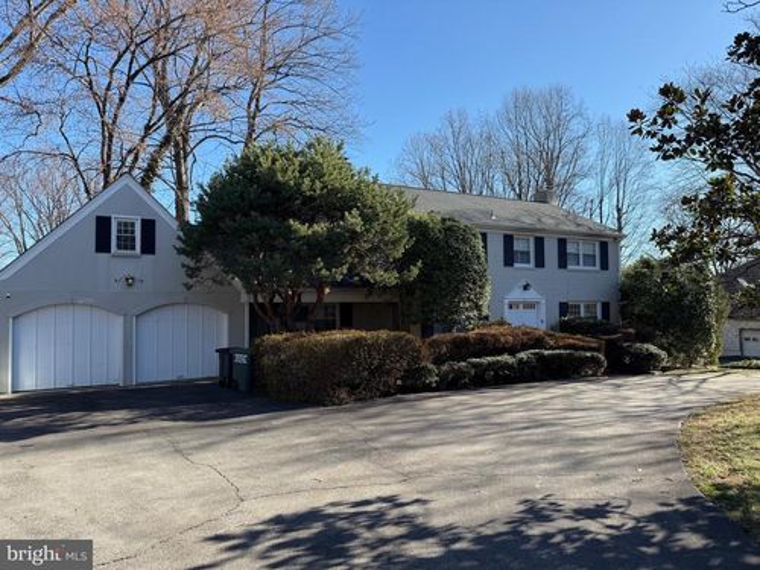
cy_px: 285
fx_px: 527
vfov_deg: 56.8
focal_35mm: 24
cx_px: 380
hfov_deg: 71.6
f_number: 1.78
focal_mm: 6.76
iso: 80
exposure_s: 1/1812
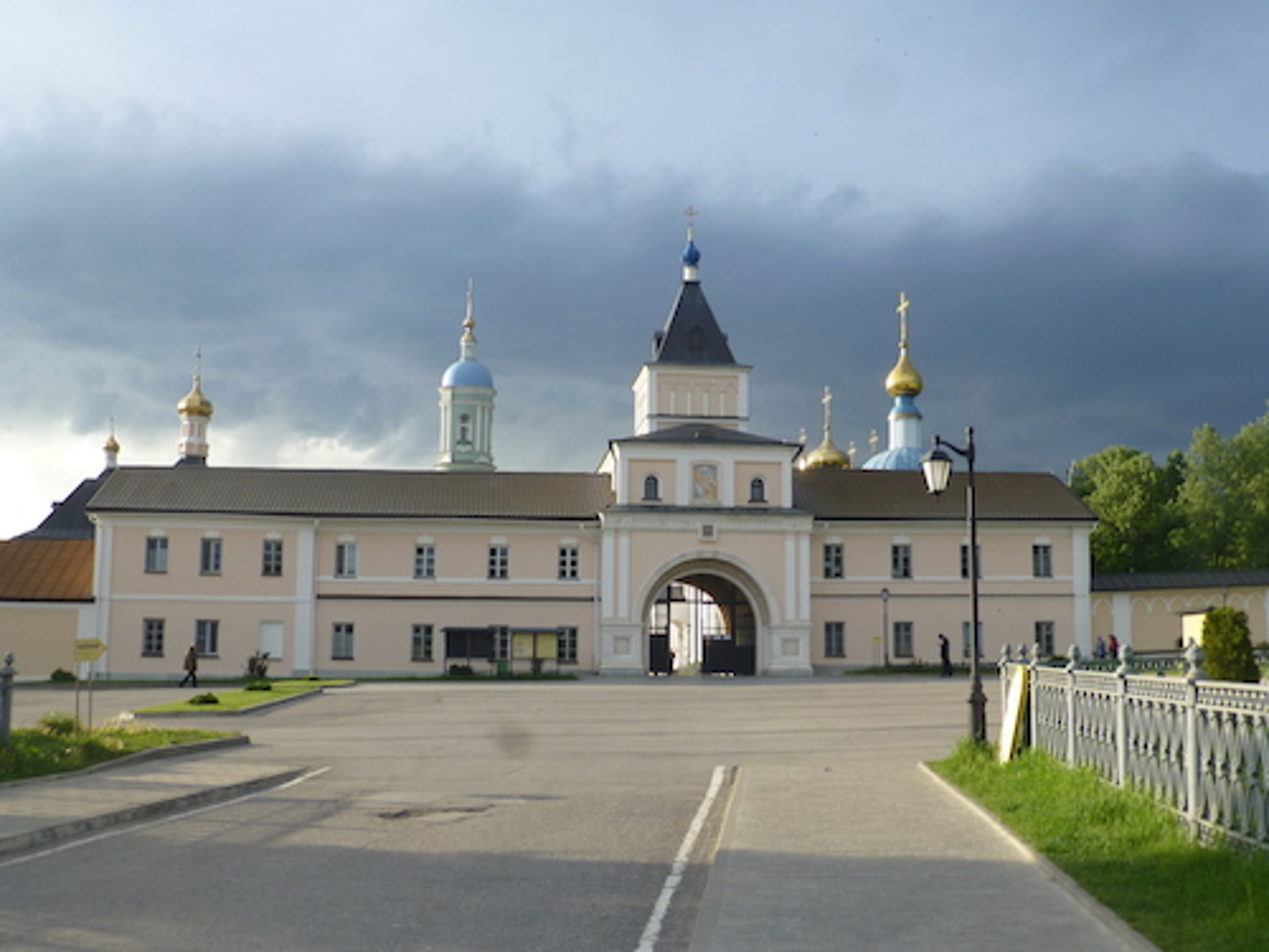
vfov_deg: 35.1
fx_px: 1503
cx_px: 634
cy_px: 476
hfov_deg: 45.8
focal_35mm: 41
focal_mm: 7.4
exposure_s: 1/320
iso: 100
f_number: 3.9
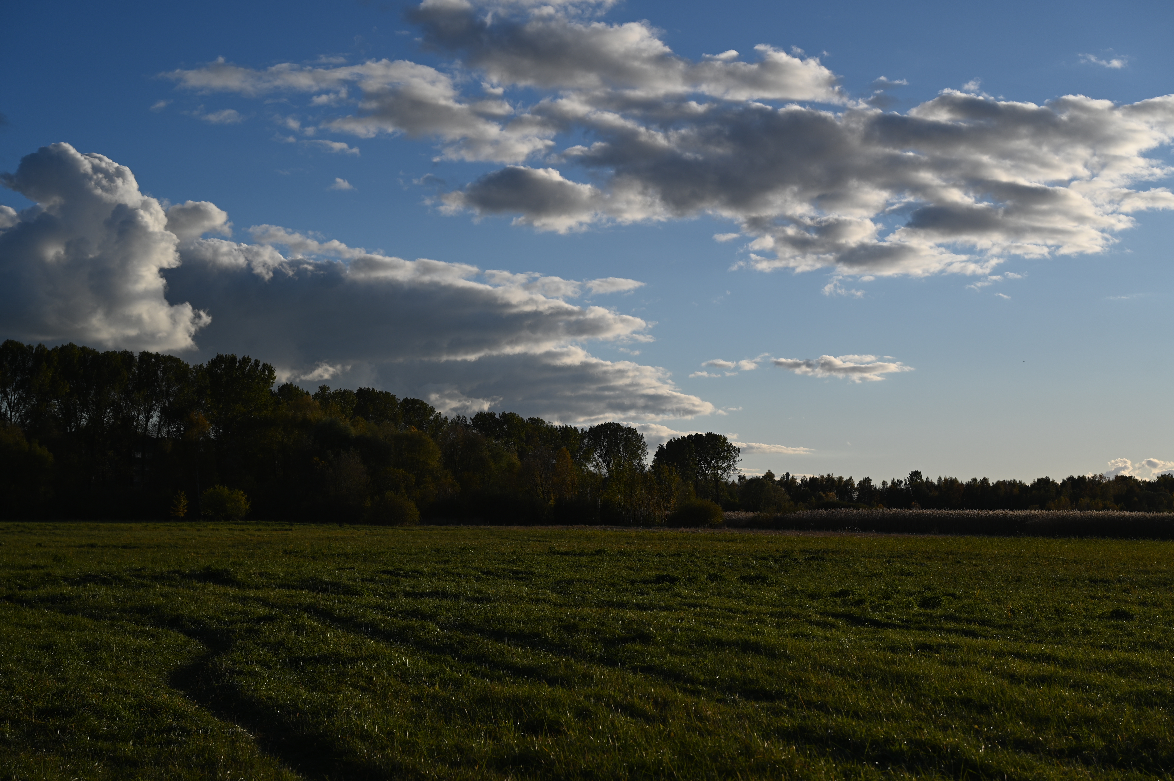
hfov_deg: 38.2
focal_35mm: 52
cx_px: 587
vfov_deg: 26.0
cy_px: 390
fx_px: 1695
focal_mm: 52
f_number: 4
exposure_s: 1/2500
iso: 100
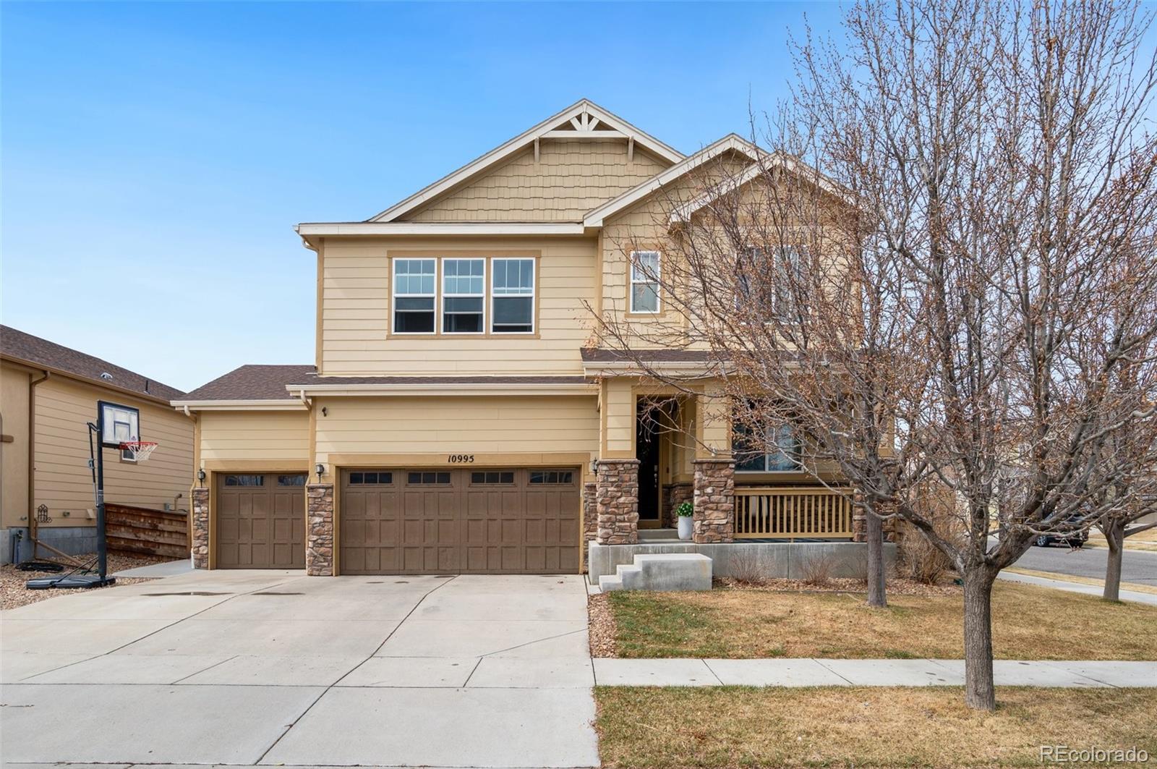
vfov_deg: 57.1
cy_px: 384
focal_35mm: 22
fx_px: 706
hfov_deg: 78.6
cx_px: 578
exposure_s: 1/500
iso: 400
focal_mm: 22
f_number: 8
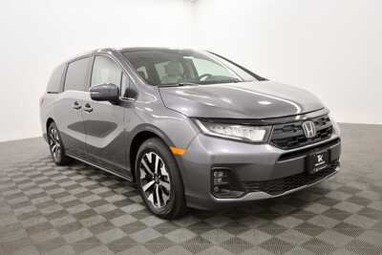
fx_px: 287
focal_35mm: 27
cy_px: 128
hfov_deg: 67.4
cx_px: 191
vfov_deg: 48.0
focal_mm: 18
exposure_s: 1/125
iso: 1400
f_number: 5.3
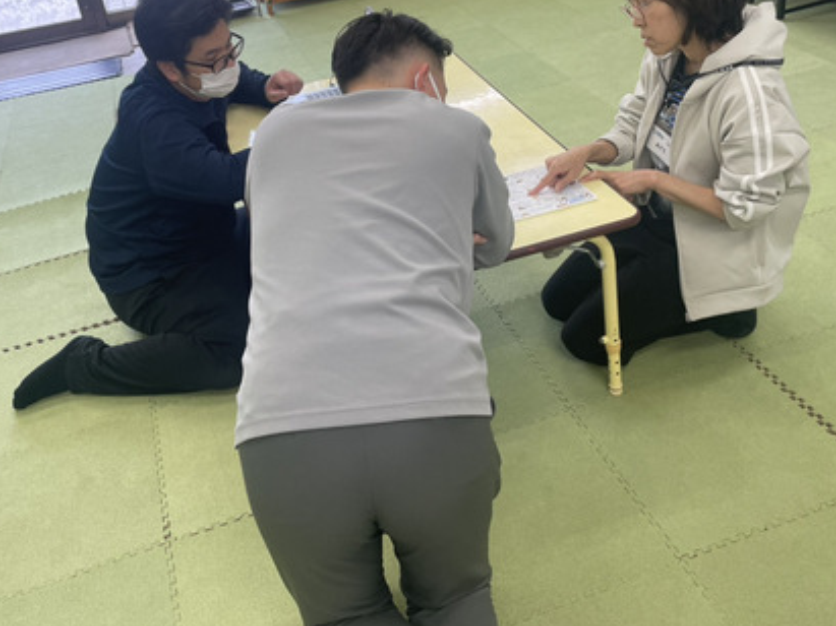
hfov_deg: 49.0
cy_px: 236
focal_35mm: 38
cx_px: 433
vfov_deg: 37.5
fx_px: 917
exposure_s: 1/100
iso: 80
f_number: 1.6
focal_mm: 4.2
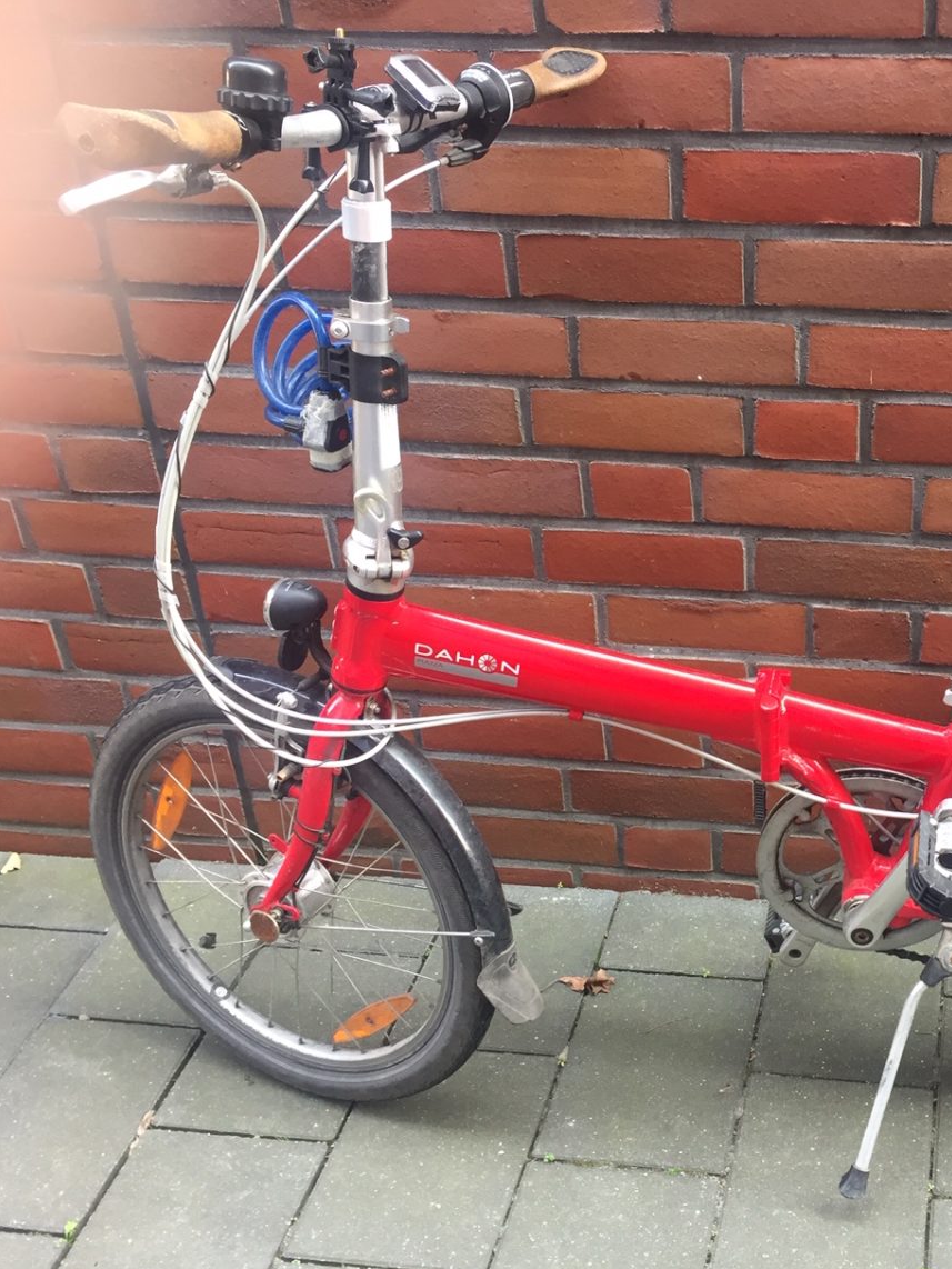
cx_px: 814
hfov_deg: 35.2
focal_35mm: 39
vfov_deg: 47.9
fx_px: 1430
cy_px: 638
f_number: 2.2
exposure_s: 1/33
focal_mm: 4.15
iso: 32
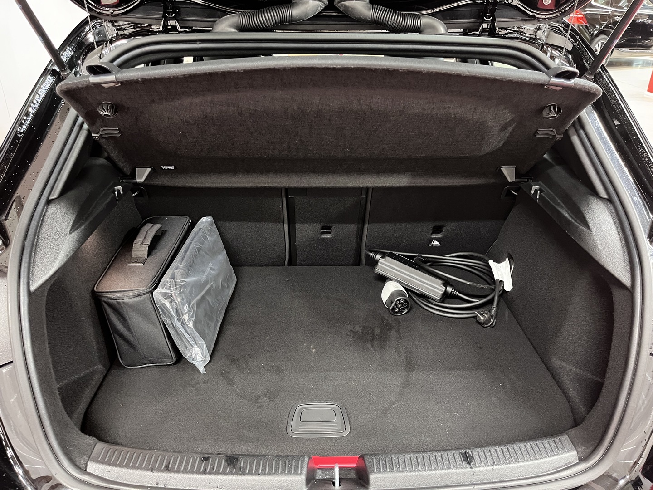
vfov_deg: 53.1
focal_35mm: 26
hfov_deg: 67.3
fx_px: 490
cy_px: 245
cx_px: 326
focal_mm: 5.1
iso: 640
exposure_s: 1/31
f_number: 1.6
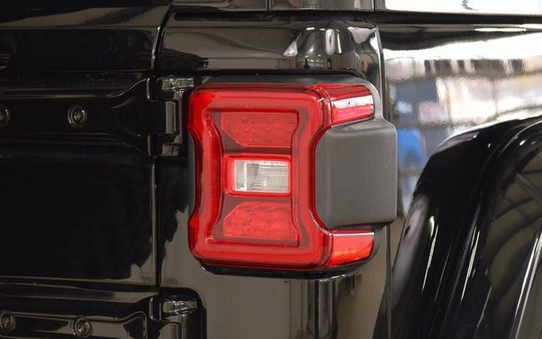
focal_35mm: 114
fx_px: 1684
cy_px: 179
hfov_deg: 18.3
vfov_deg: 11.5
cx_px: 280
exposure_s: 1/30
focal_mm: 70
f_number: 5
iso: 1600
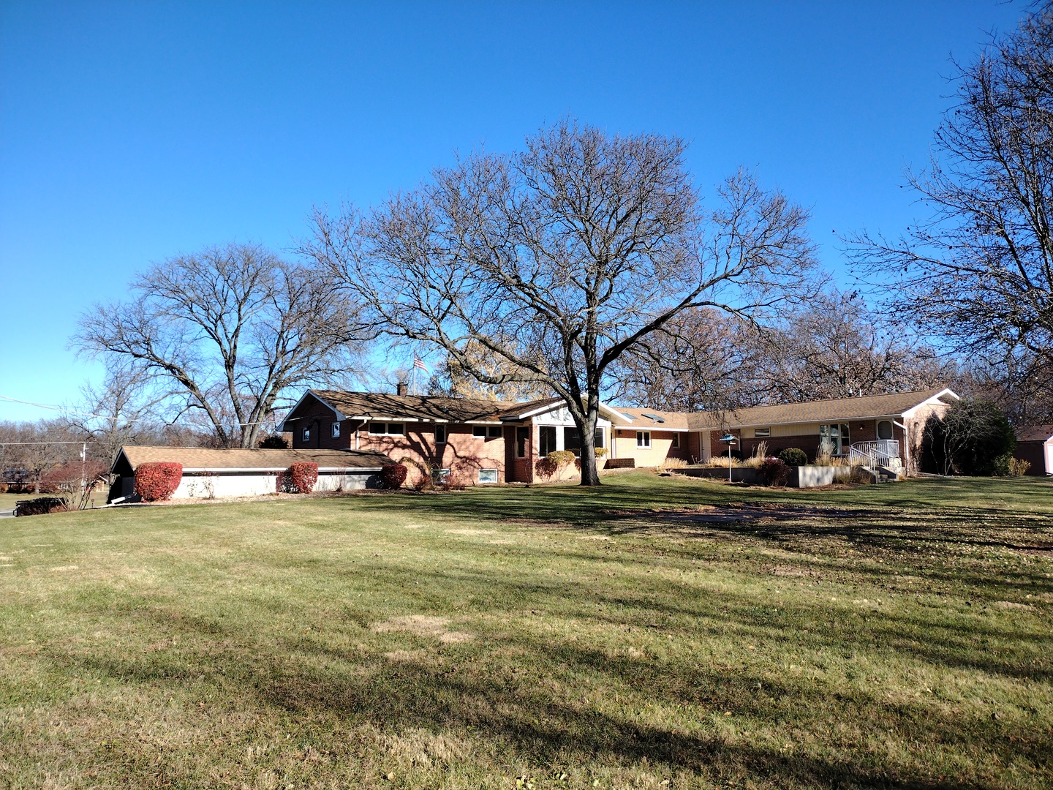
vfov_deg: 51.4
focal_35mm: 27
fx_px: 821
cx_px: 526
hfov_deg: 65.3
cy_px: 395
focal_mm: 4.71
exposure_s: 1/1400
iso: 100
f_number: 1.7
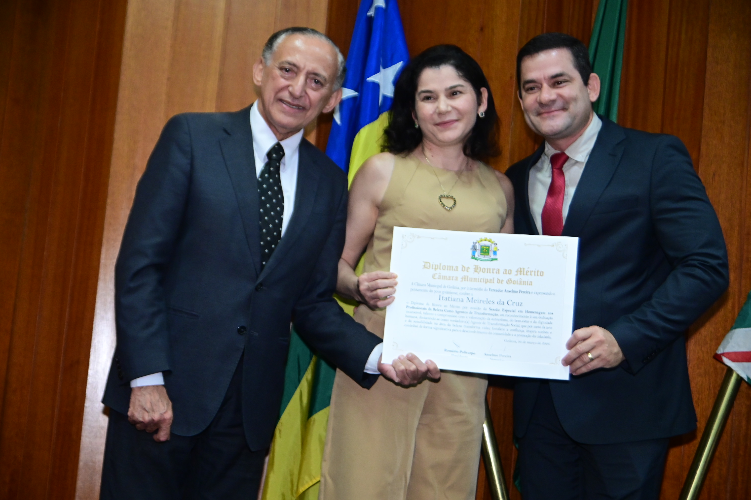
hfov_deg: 32.4
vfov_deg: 21.9
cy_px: 250
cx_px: 376
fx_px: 1293
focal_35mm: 62
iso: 5000
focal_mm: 62
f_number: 5.6
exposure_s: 1/250
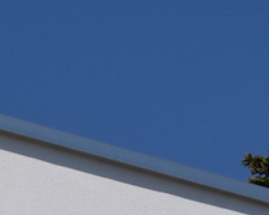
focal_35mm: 294
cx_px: -483
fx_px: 2337
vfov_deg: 5.0
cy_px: 684
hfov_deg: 6.2
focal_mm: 24
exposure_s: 1/500
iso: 200
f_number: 11
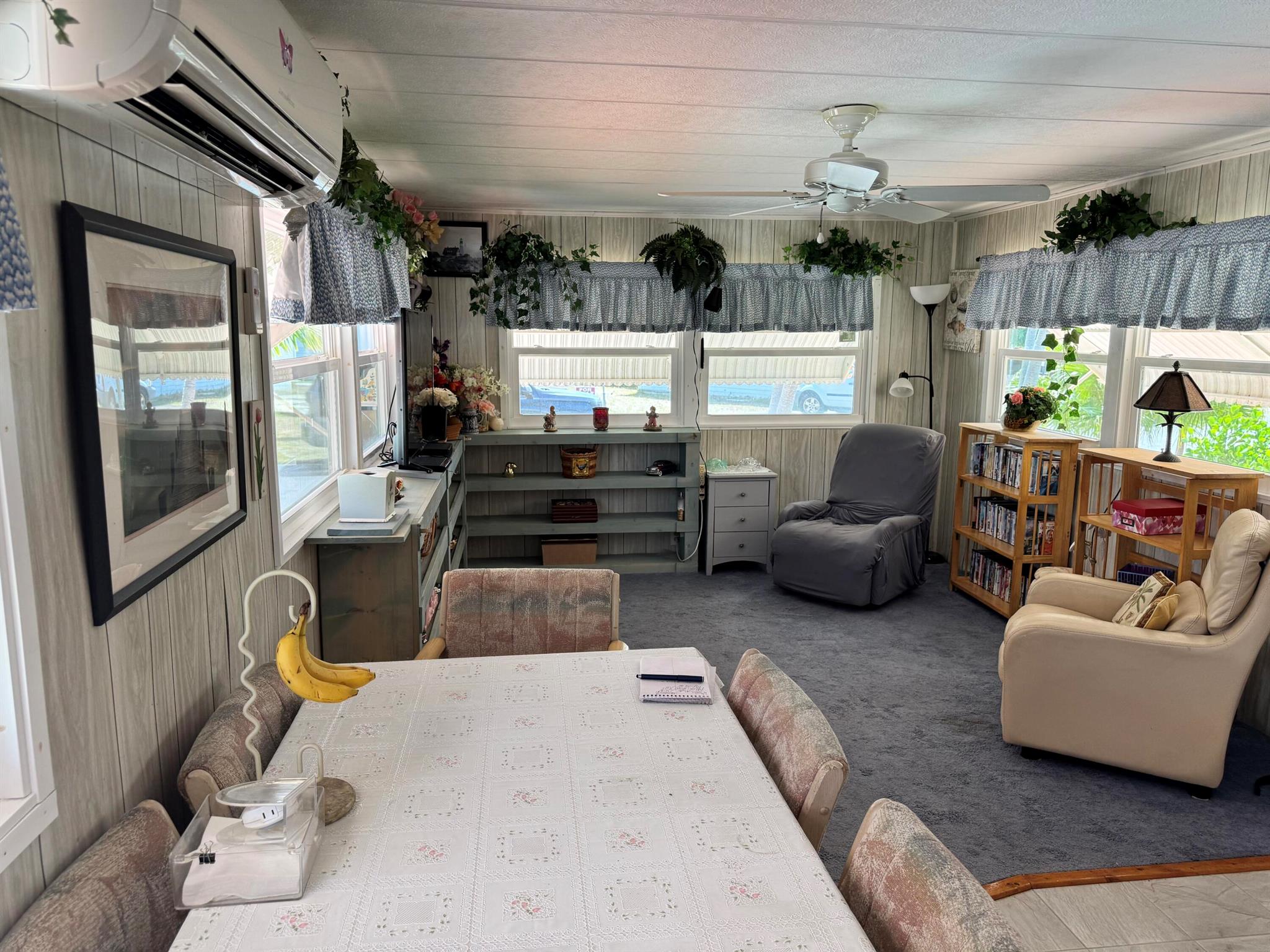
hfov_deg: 71.6
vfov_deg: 56.8
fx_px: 881
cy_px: 476
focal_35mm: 24
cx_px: 635
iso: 100
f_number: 1.78
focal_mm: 6.76
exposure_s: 1/121
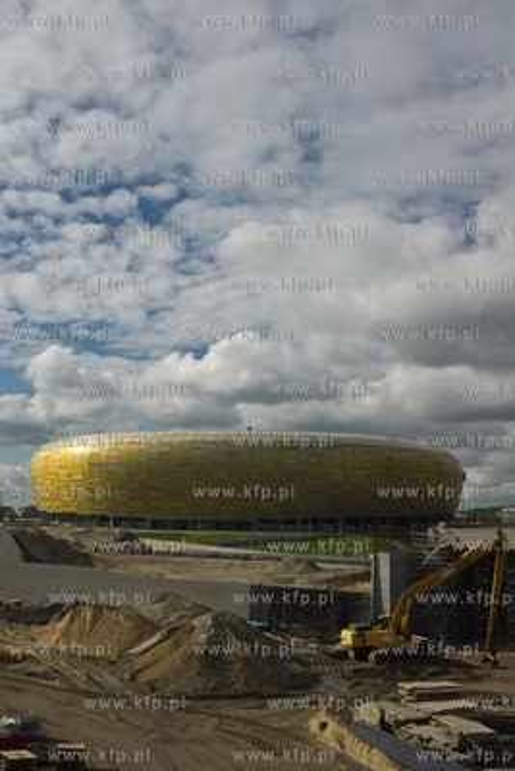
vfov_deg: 49.5
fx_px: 836
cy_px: 386
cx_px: 258
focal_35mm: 39
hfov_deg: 34.2
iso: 400
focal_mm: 26
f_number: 16
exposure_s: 1/160
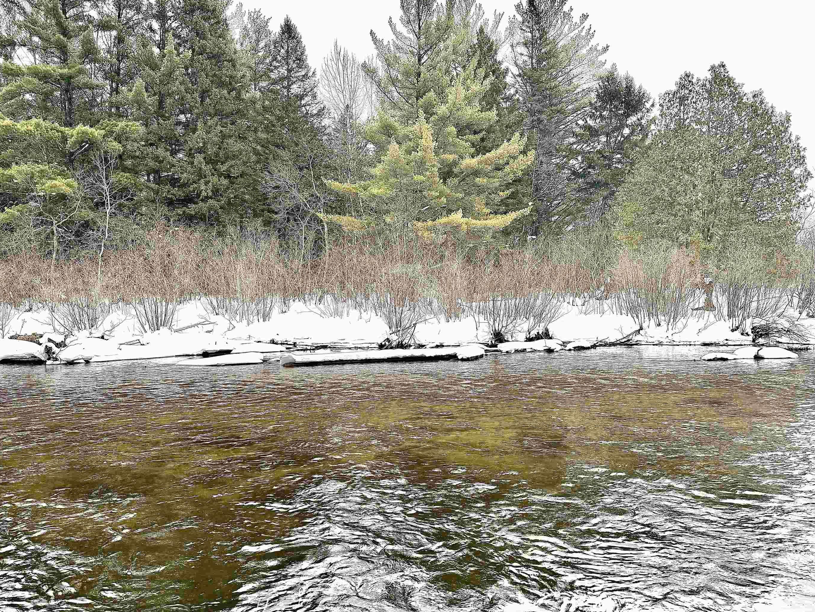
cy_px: 302
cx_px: 394
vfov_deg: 51.3
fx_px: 636
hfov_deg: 65.3
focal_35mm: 27
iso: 80
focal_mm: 6.76
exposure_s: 1/2000
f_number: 1.78
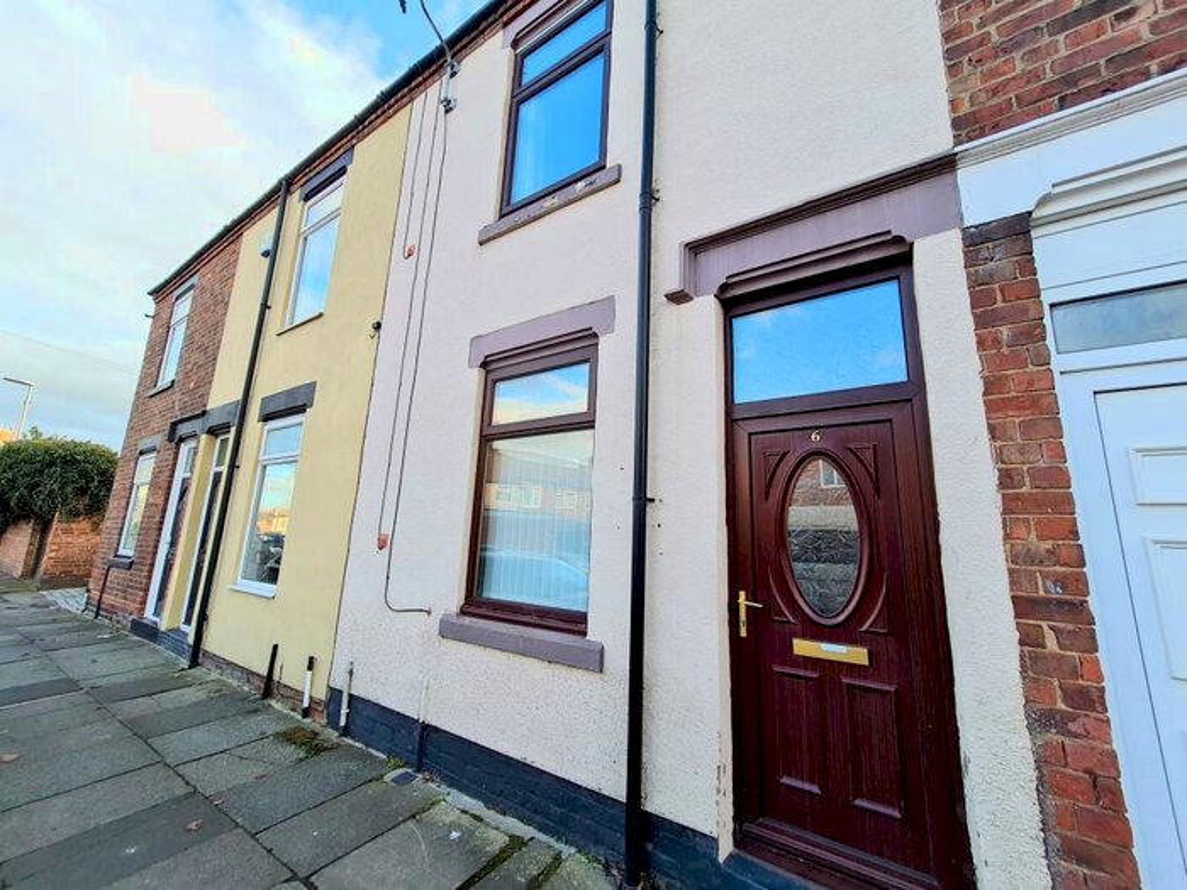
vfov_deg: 89.9
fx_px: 446
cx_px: 594
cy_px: 445
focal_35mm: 13
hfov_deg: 106.2
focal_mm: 1.74
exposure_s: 1/211
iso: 50
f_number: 2.2
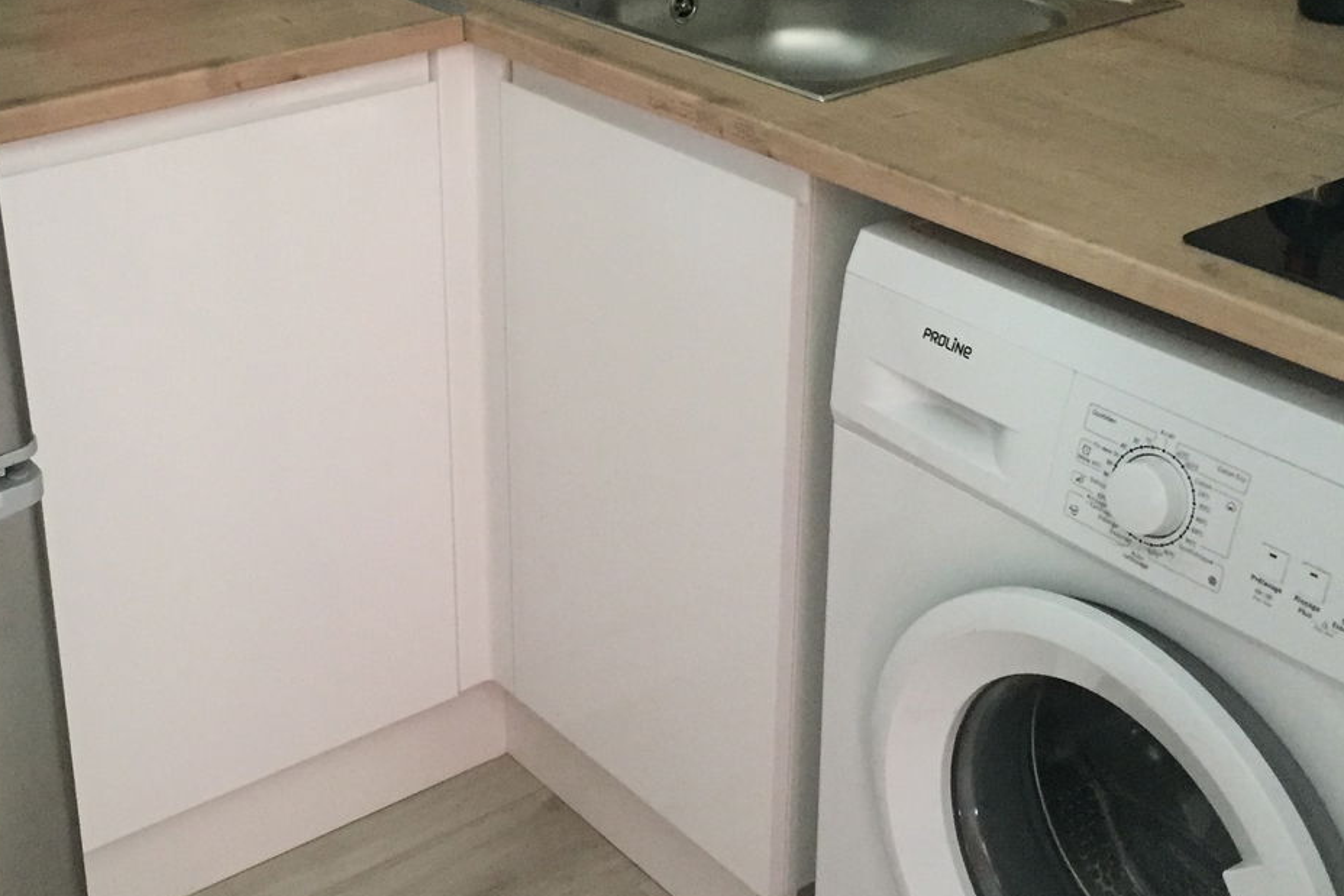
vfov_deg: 25.9
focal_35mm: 52
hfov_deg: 37.9
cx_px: 490
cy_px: 327
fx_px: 1942
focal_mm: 4.15
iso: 320
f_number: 2.2
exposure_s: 1/17
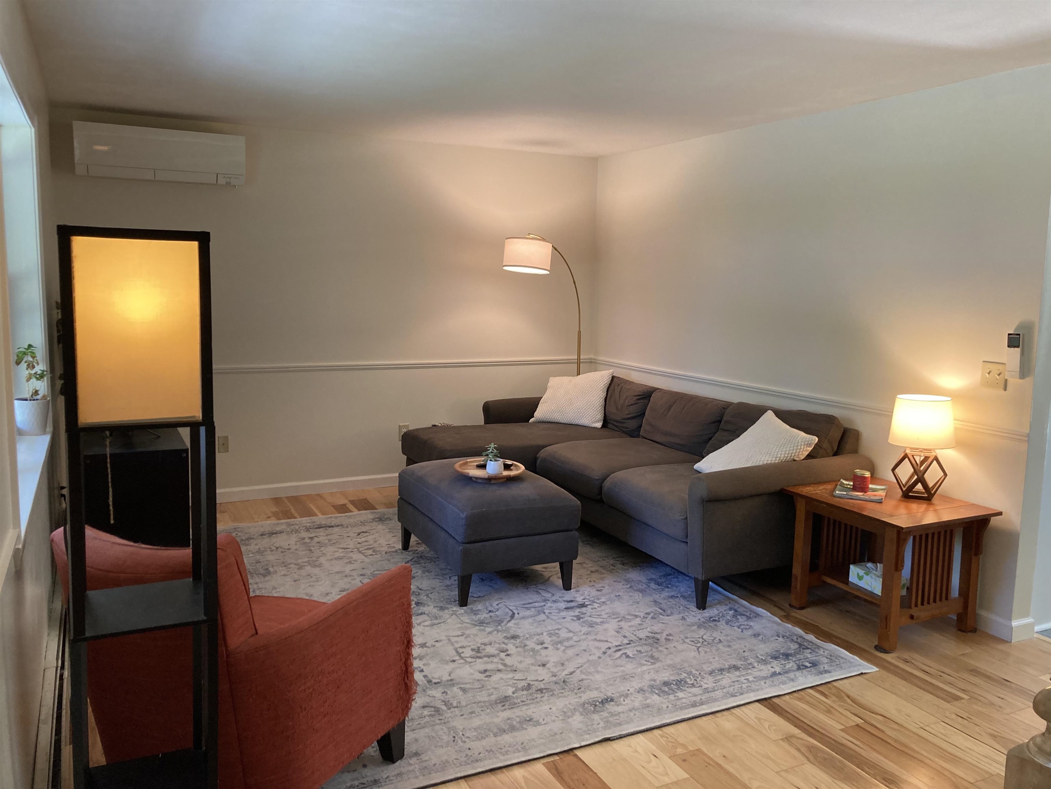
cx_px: 526
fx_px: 850
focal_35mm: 28
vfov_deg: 49.7
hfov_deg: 63.4
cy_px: 394
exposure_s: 1/60
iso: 160
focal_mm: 3.99
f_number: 1.8
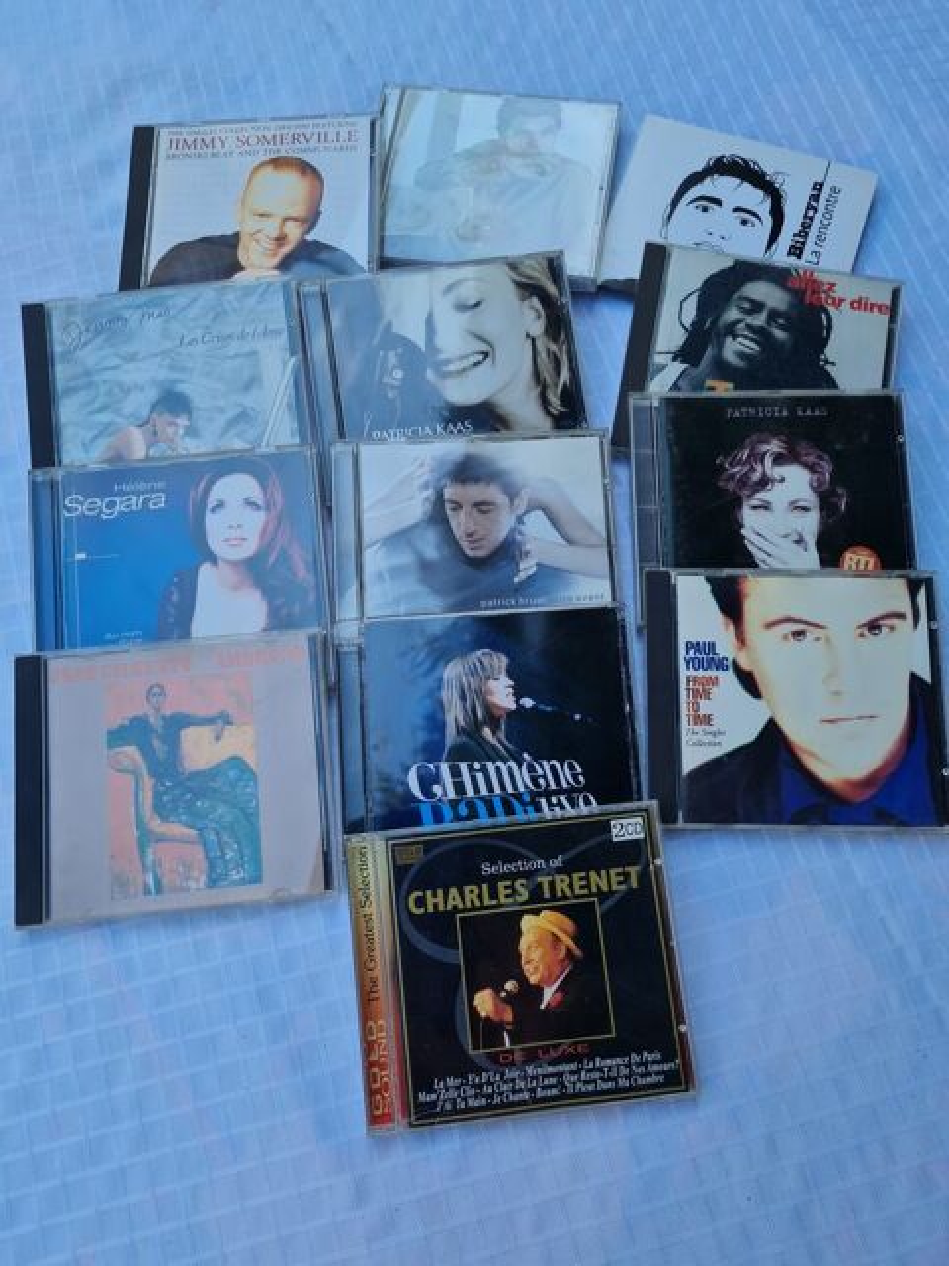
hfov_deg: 53.1
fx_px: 950
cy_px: 633
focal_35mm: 26
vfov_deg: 67.3
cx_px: 474
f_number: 1.8
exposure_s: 1/697
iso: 50
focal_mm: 5.4
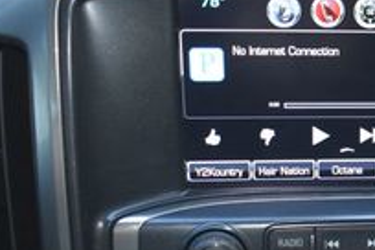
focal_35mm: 94
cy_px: 256
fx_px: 979
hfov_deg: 20.2
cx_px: 458
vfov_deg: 14.3
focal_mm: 20
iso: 800
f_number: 4.5
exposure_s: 1/80
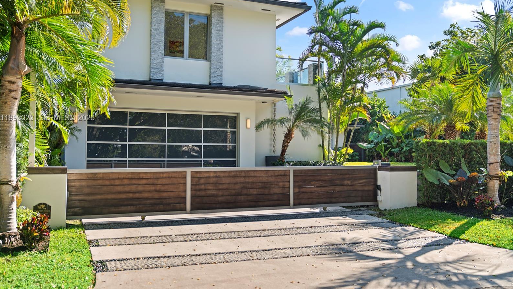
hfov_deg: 58.0
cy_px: 118
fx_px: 462
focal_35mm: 34
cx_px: 254
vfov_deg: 34.6
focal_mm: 32
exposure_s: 1/250
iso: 100
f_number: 2.8
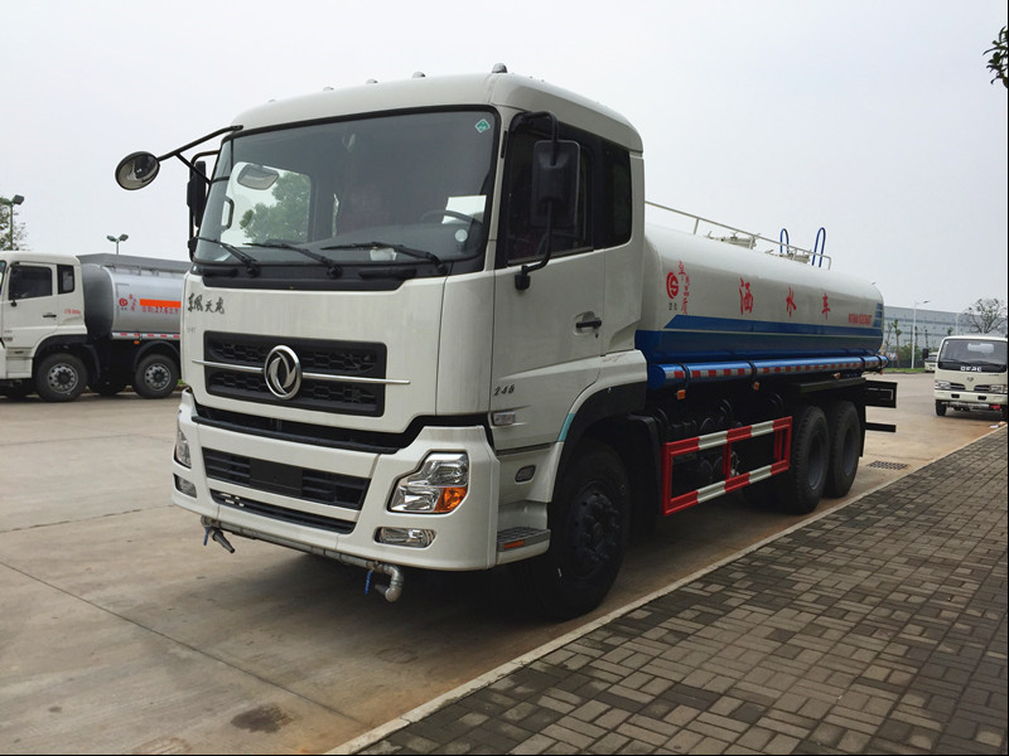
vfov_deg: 48.2
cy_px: 378
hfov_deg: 61.7
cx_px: 504
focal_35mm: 29
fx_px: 845
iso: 32
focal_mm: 4.15
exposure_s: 1/1412
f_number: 2.2
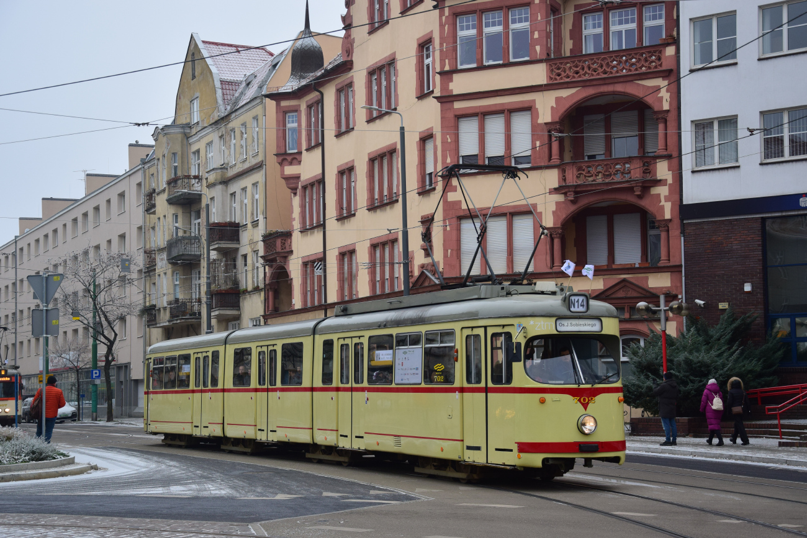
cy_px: 269
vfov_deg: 20.2
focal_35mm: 68
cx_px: 404
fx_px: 1513
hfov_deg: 29.9
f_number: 5
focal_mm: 45
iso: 400
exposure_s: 1/320
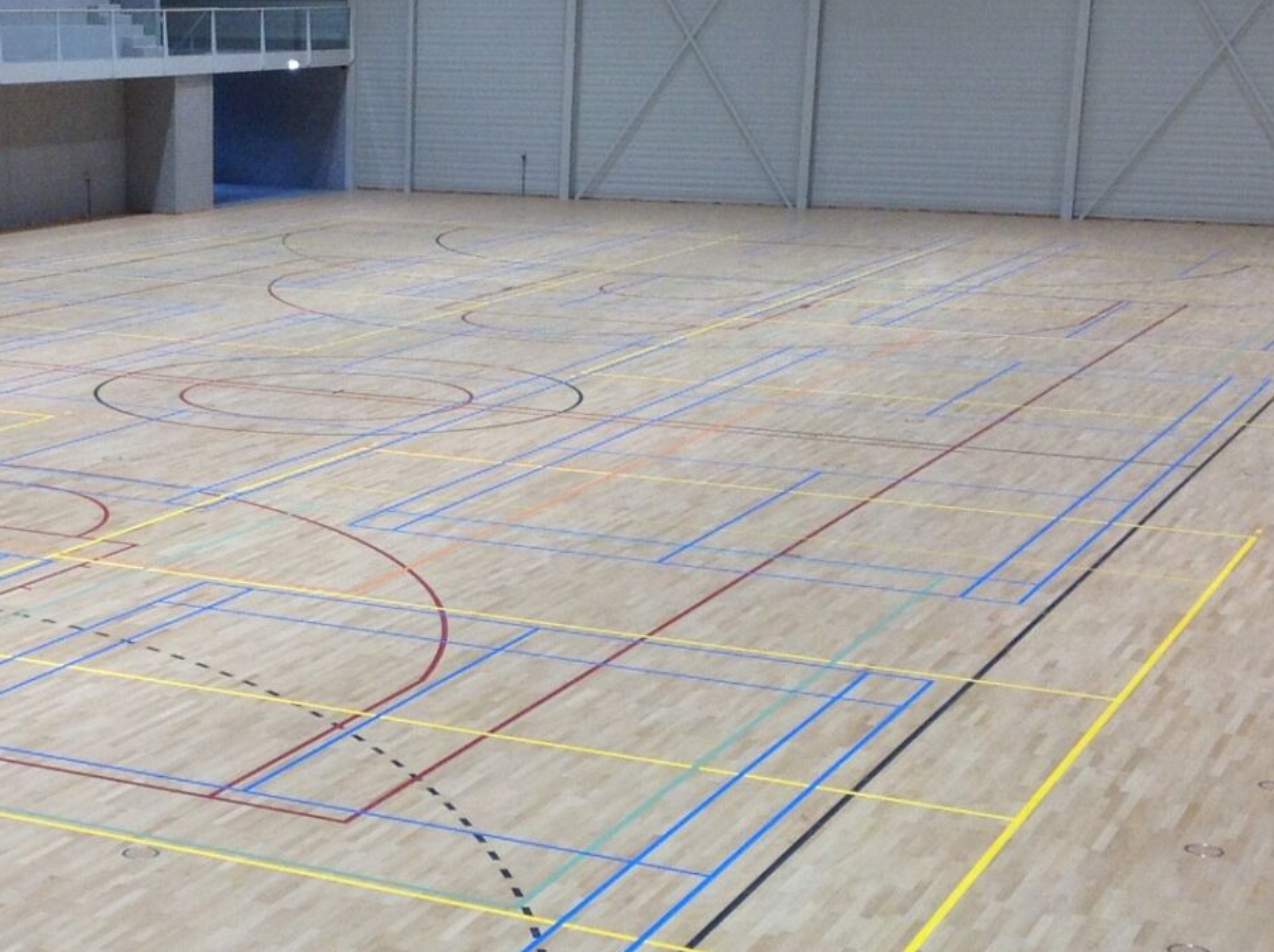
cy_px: 643
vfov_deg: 20.3
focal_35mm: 72
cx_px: 299
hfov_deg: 26.7
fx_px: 2646
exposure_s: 1/100
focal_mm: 4.28
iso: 100
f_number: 2.4
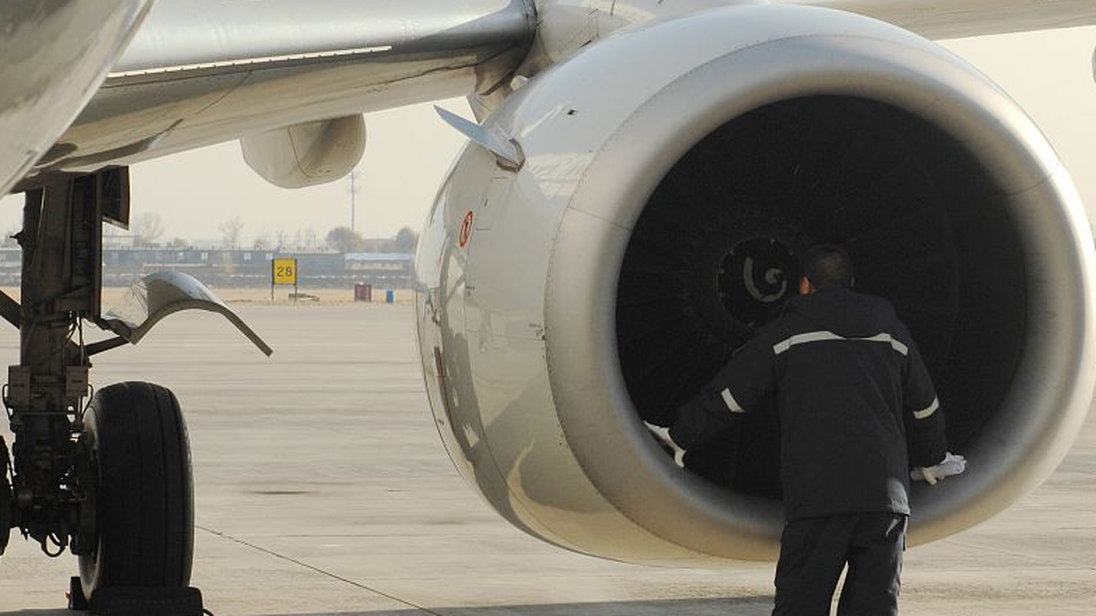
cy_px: 240
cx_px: 746
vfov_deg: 7.2
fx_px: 4881
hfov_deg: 12.8
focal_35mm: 168
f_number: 8
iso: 250
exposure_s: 1/350
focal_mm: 70
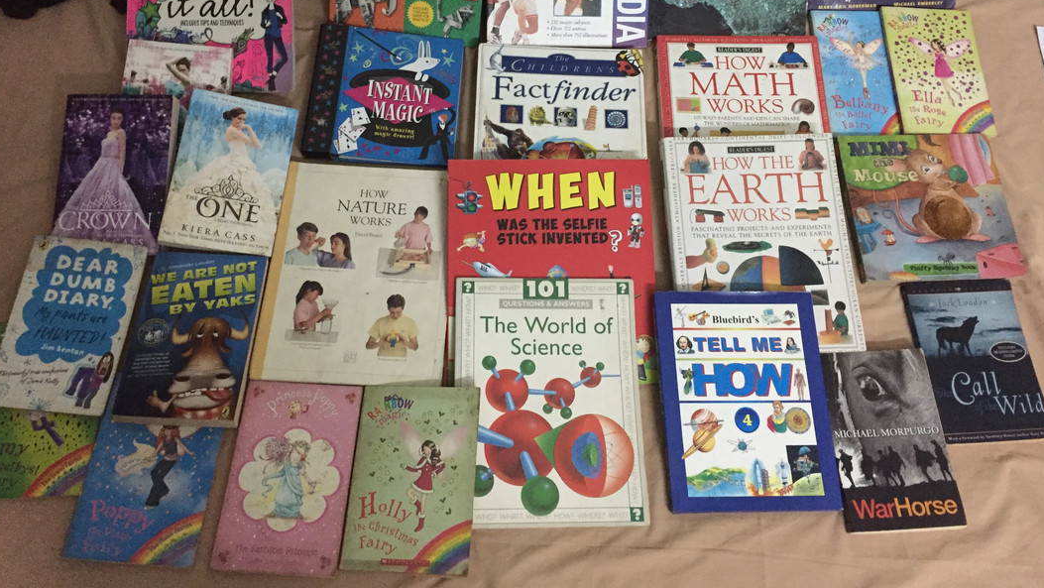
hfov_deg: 61.0
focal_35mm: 32
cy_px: 199
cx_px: 520
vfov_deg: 36.4
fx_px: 886
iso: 320
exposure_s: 1/17
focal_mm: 4.15
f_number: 2.2
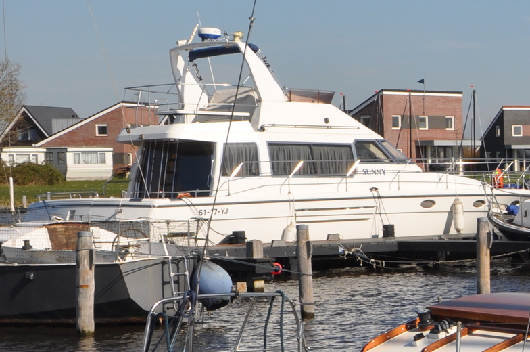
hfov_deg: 14.2
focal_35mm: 134
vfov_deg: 10.2
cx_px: 835
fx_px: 1970
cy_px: 267
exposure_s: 1/400
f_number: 10
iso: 200
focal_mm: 28
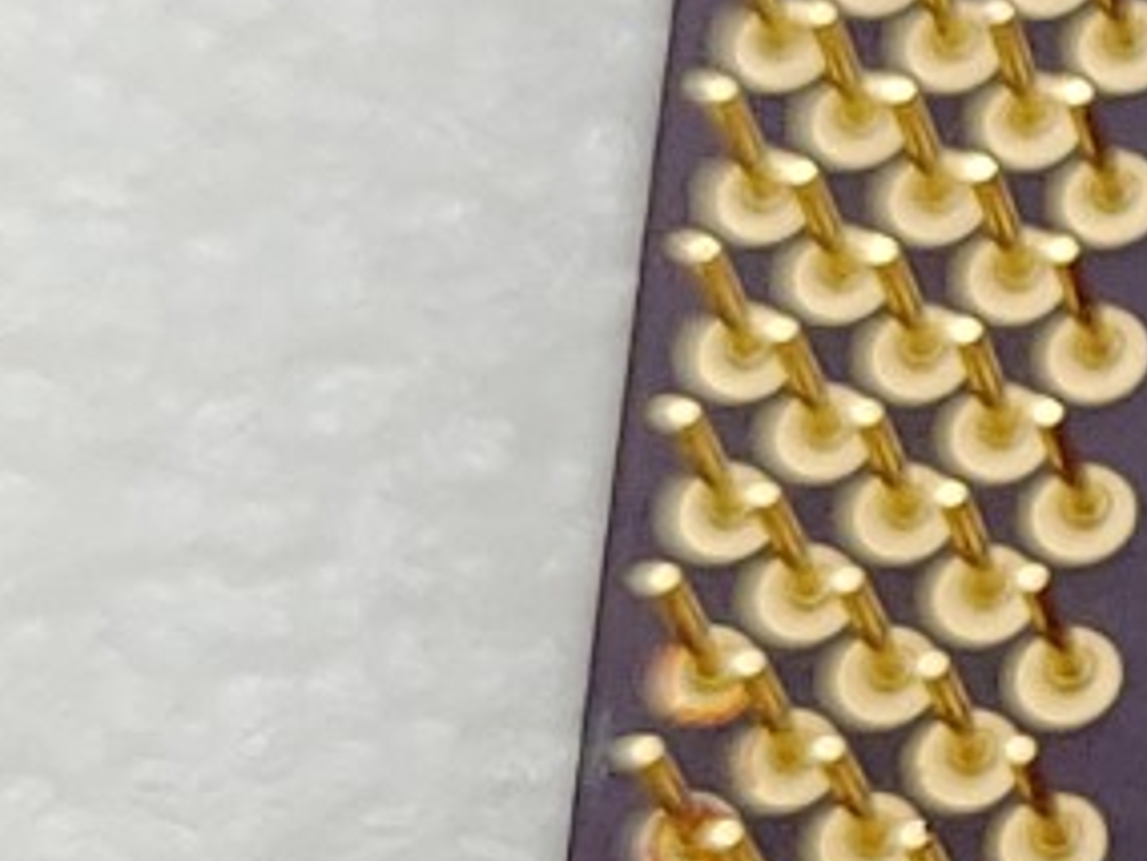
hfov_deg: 9.3
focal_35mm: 197
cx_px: 2419
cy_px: 390
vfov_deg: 7.5
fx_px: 6530
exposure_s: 1/103
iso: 50
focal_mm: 4.36
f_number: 1.8
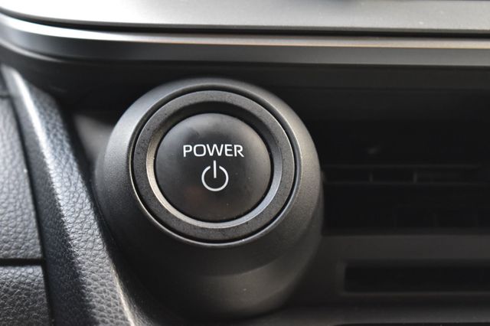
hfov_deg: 24.6
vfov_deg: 16.5
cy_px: 163
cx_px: 245
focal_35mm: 82
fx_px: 1122
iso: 1600
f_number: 5.6
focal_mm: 55
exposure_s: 1/13
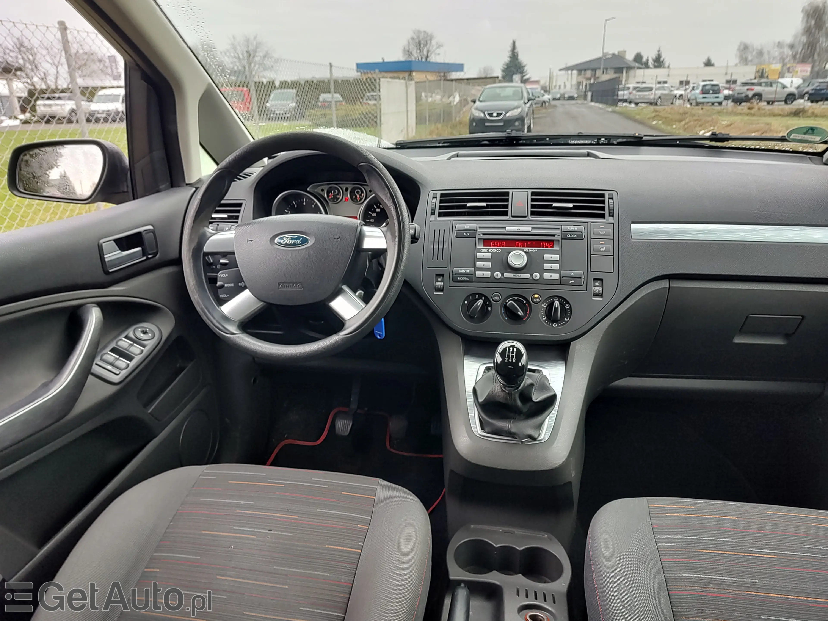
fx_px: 550
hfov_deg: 73.9
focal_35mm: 23
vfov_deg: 58.9
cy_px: 310
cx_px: 414
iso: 139
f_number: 1.8
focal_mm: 5.56
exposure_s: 1/100
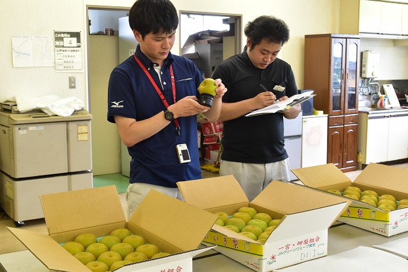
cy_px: 136
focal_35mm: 51
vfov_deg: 26.5
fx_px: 578
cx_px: 204
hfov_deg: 38.9
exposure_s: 1/50
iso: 1100
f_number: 9
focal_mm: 34
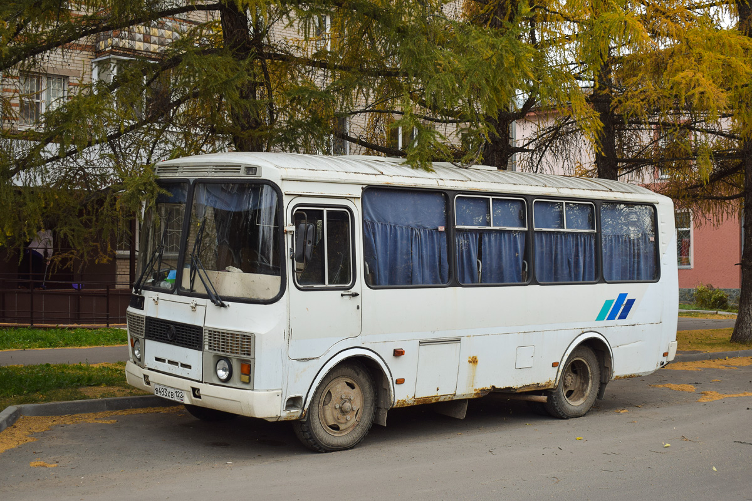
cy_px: 250
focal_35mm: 45
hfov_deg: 43.6
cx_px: 376
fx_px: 940
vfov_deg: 29.9
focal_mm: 30
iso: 200
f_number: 5.6
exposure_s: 1/320
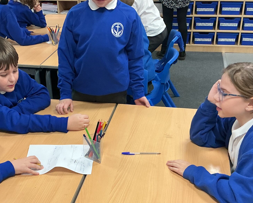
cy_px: 121
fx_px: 374
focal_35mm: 50
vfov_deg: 30.2
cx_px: 94
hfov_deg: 37.1
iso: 125
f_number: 1.8
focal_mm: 3
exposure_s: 1/60
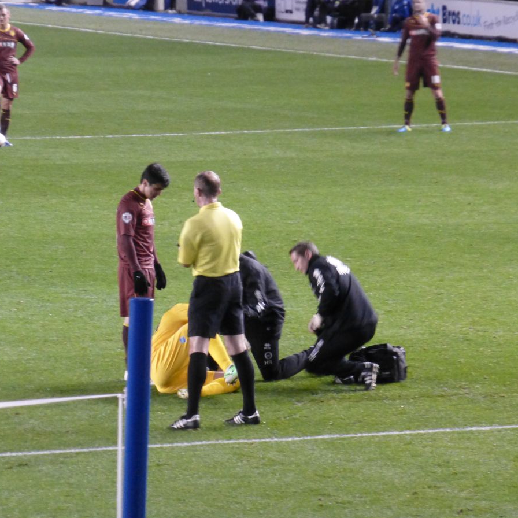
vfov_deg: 5.1
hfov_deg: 5.1
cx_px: 192
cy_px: 259
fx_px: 5790
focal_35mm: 342
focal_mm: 51.5
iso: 800
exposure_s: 1/20
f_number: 5.9
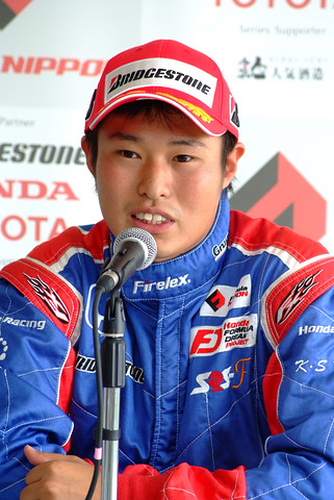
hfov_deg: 6.1
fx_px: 3124
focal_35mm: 225
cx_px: 167
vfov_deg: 9.1
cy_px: 250
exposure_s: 1/225
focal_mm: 150
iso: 800
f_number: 8
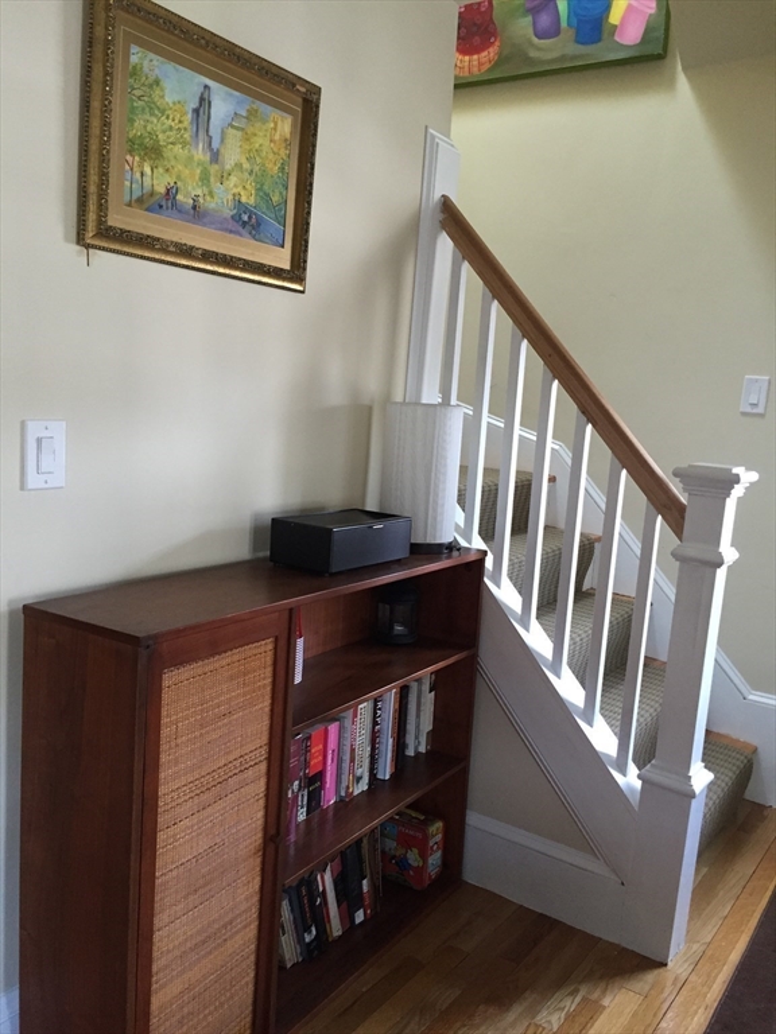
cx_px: 388
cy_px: 517
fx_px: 867
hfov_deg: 48.2
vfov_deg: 61.7
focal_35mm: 29
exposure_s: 1/30
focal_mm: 4.15
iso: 125
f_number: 2.2
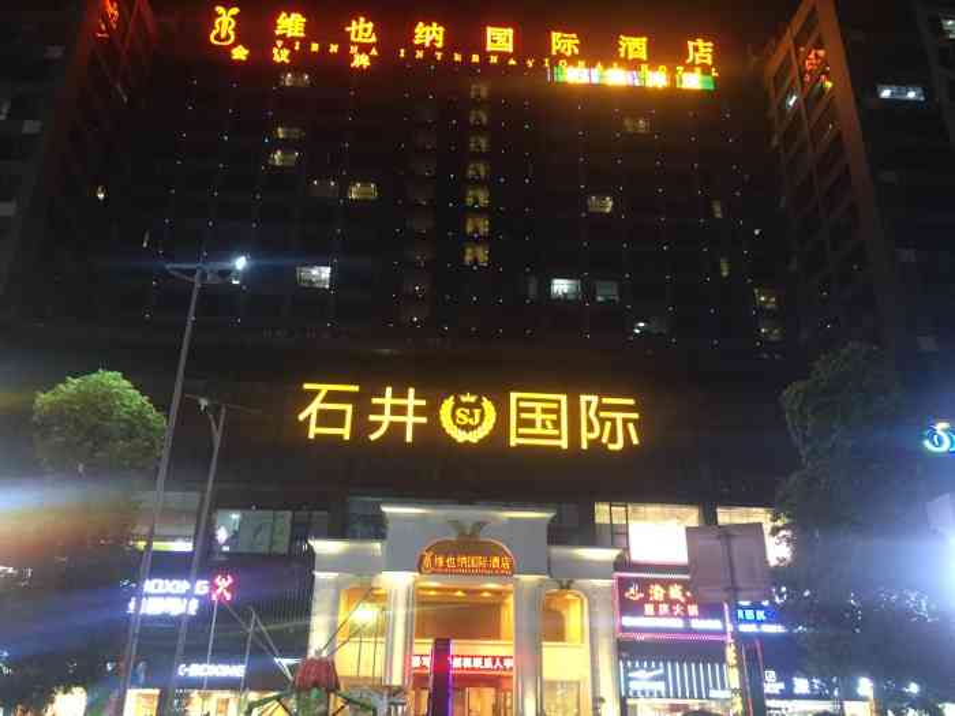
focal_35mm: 29
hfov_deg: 61.7
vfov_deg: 48.2
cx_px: 478
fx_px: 800
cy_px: 358
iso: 250
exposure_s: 1/25
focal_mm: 4.15
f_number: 2.2
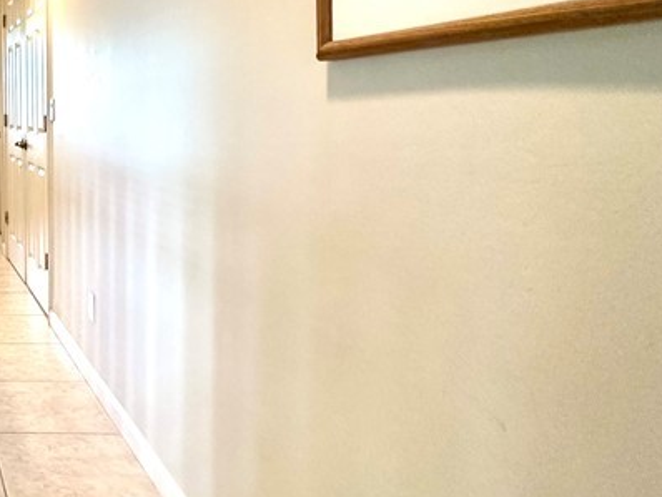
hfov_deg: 37.7
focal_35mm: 36
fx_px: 689
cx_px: -143
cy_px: 153
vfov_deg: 39.1
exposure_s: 1/120
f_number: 2.2
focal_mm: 2.22
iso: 250
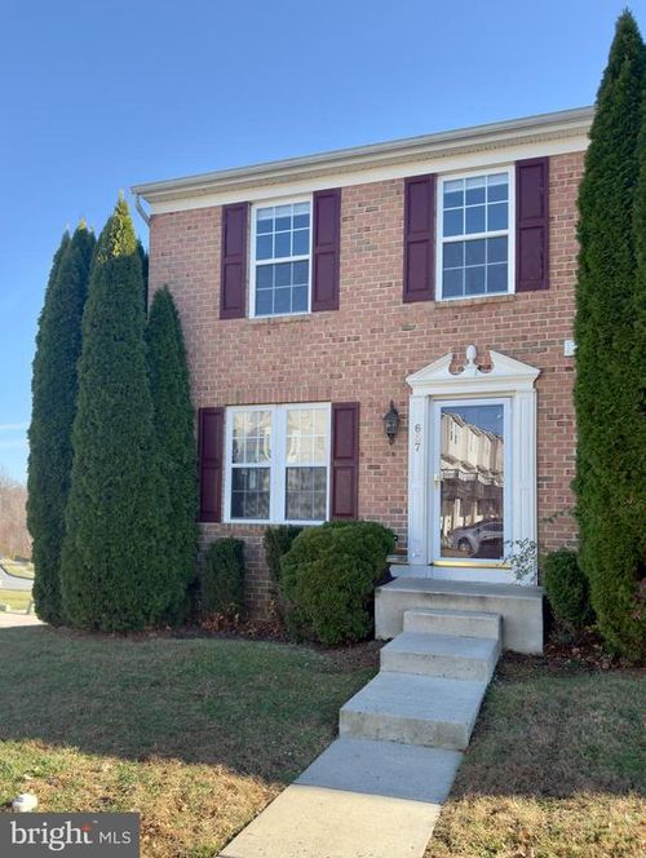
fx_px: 596
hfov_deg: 56.9
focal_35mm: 24
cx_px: 323
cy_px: 429
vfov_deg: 71.5
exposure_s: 1/1698
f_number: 1.78
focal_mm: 6.76
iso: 100
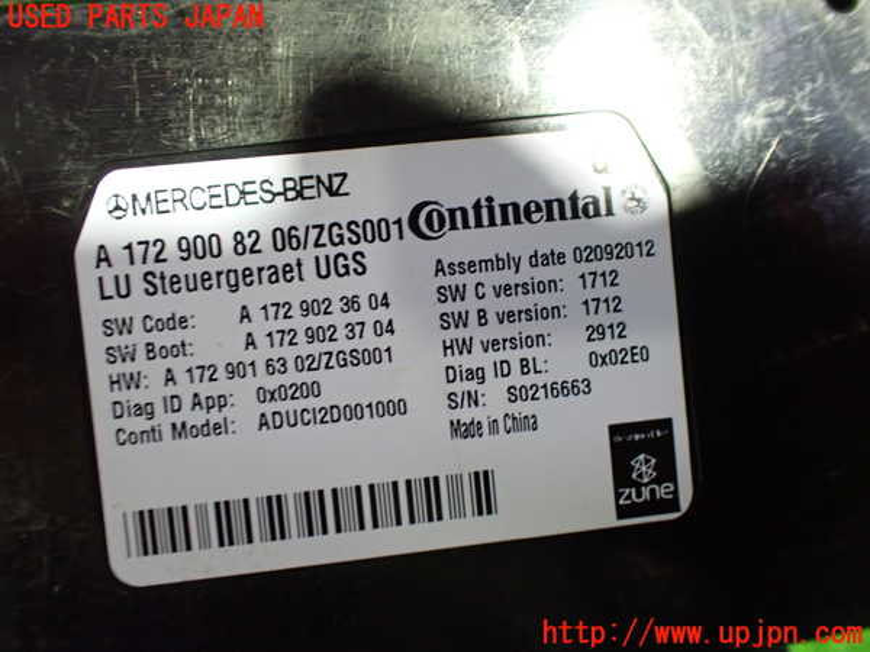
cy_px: 326
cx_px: 435
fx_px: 754
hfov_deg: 60.0
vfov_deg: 46.8
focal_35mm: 30
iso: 800
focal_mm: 5.4
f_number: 2.3
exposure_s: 1/50
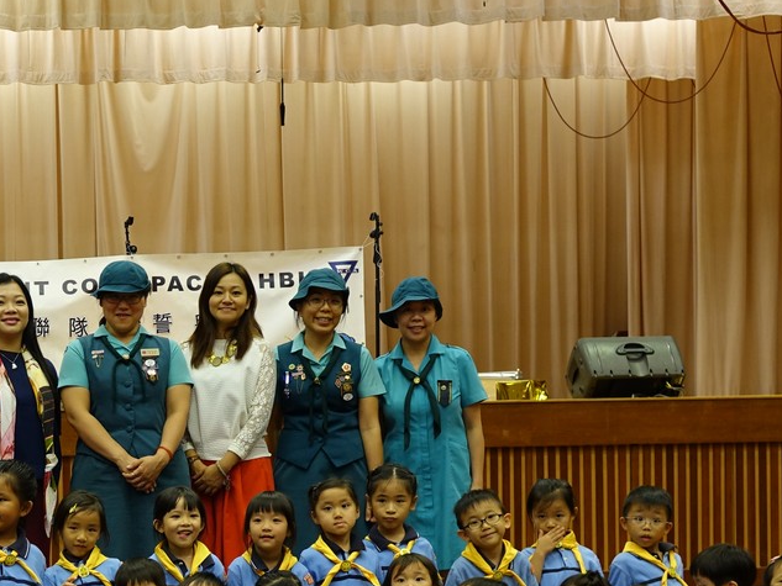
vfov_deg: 20.6
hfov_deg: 27.0
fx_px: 1582
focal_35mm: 70
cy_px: 511
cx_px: 106
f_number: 2.8
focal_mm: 13.37
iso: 250
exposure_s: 1/40
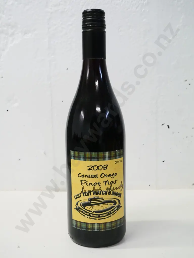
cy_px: 129
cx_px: 97
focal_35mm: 44
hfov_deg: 32.9
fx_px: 329
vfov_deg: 42.9
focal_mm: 22
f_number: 6.3
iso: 3200
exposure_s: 1/160
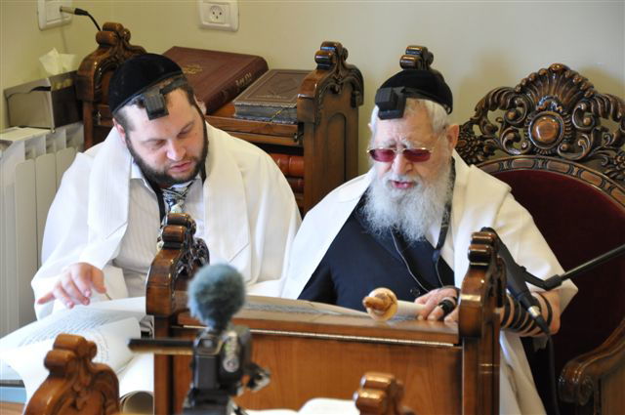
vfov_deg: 9.3
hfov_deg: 14.0
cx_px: 312
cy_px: 208
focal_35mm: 147
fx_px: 2549
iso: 1250
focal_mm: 98
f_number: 5.6
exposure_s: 1/50
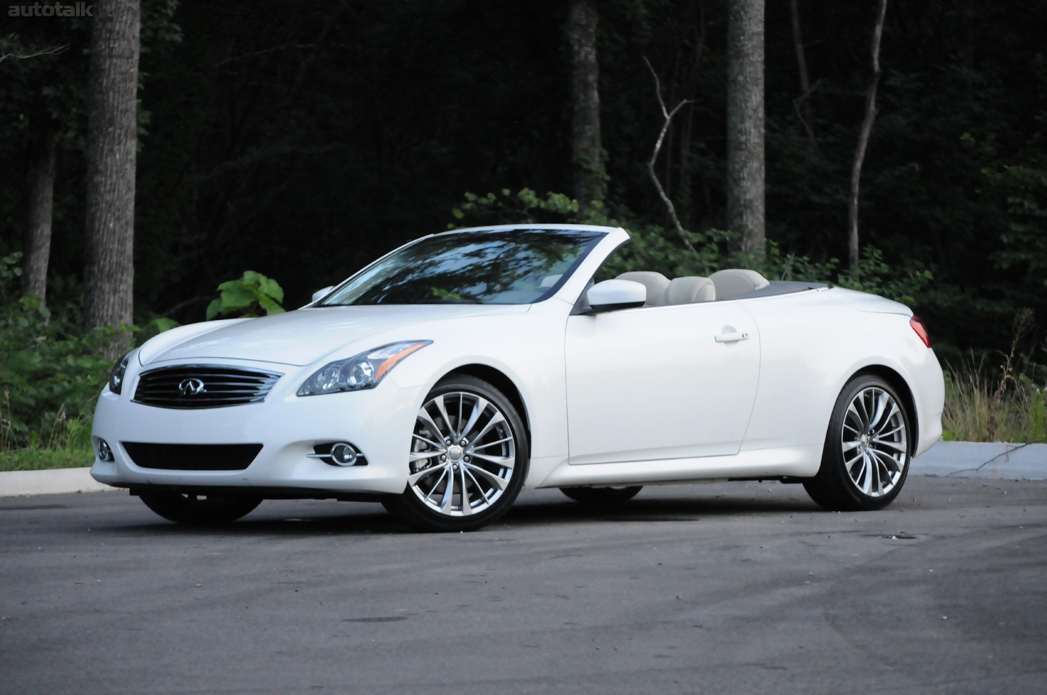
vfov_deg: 11.4
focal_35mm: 120
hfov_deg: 17.1
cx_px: 524
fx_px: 3486
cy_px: 348
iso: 2000
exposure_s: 1/200
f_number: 5
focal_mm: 80
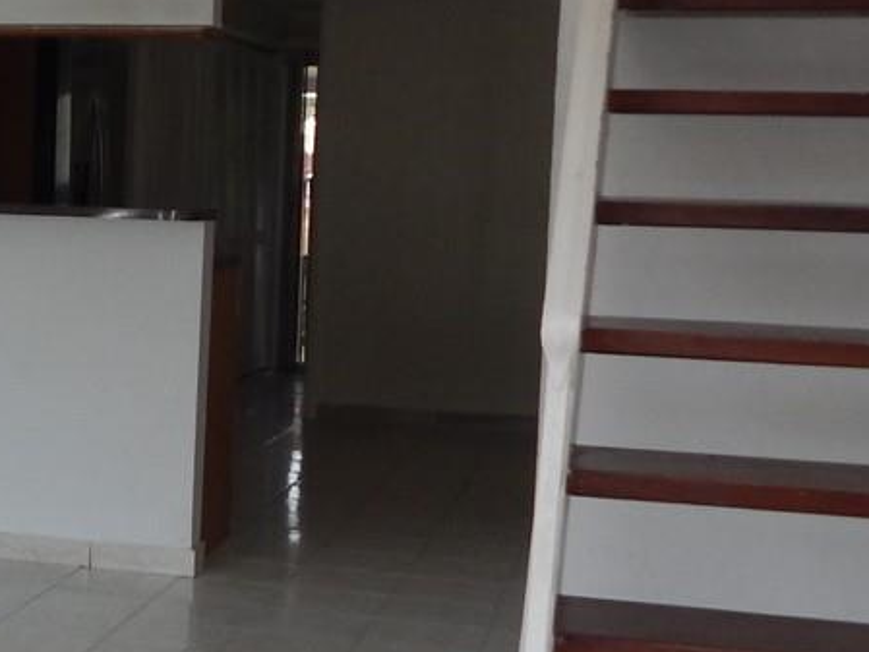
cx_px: -52
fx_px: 2059
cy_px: 346
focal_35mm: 82
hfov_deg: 22.7
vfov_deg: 18.0
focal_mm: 4
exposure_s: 1/320
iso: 125
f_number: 3
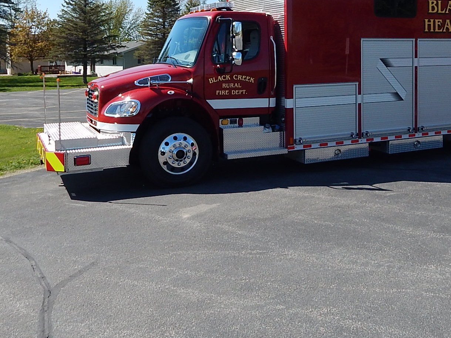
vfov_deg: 34.1
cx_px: 290
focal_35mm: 41
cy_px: 71
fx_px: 534
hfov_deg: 45.3
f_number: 6
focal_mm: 4
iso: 125
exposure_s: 1/400
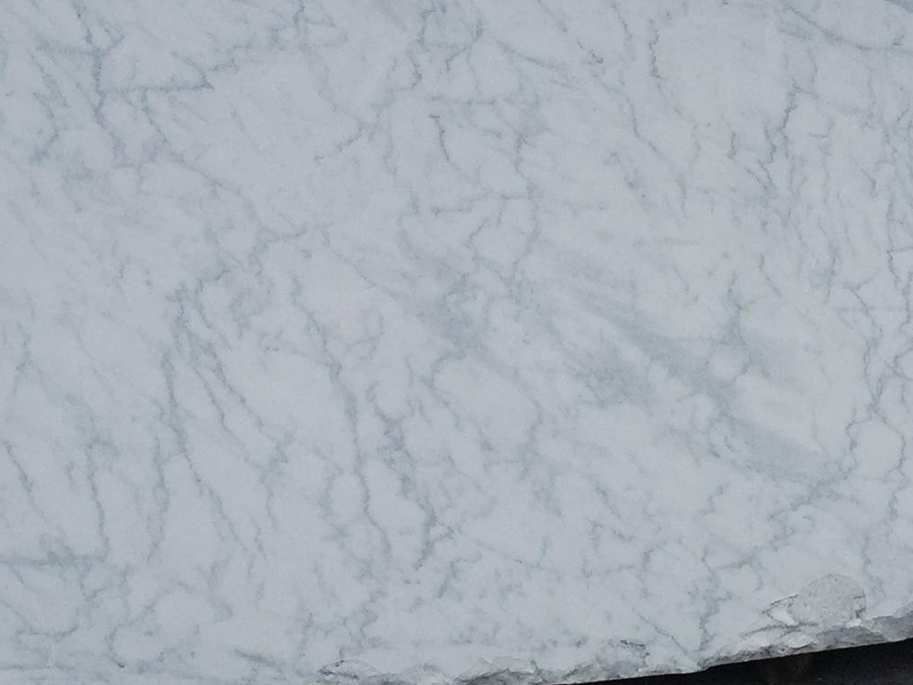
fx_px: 2479
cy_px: 187
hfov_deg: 19.7
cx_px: 1071
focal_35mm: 94
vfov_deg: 15.7
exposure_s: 1/2639
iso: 32
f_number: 2.2
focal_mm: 4.15
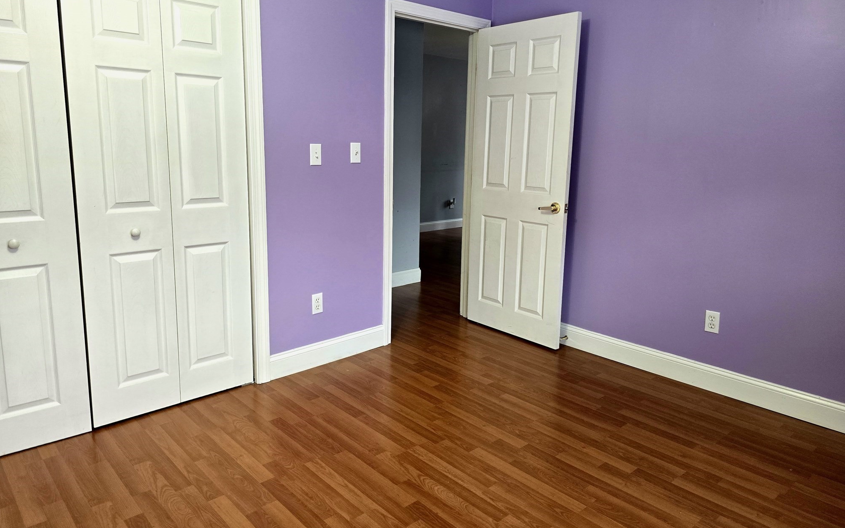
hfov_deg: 72.5
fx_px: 576
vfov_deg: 49.2
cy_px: 239
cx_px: 418
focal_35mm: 25
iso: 200
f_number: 1.7
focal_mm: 6.3
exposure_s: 1/120
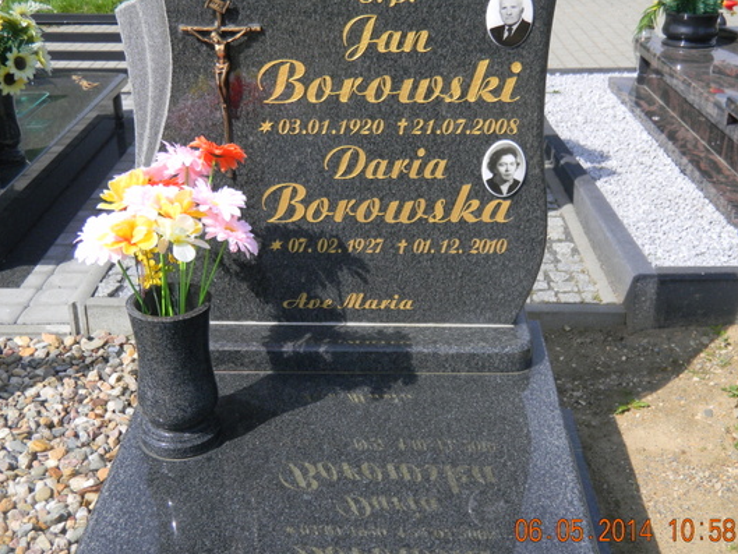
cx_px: 343
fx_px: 981
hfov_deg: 41.2
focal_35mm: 46
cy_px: 265
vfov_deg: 31.5
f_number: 8.1
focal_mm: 6.9
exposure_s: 1/144
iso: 80
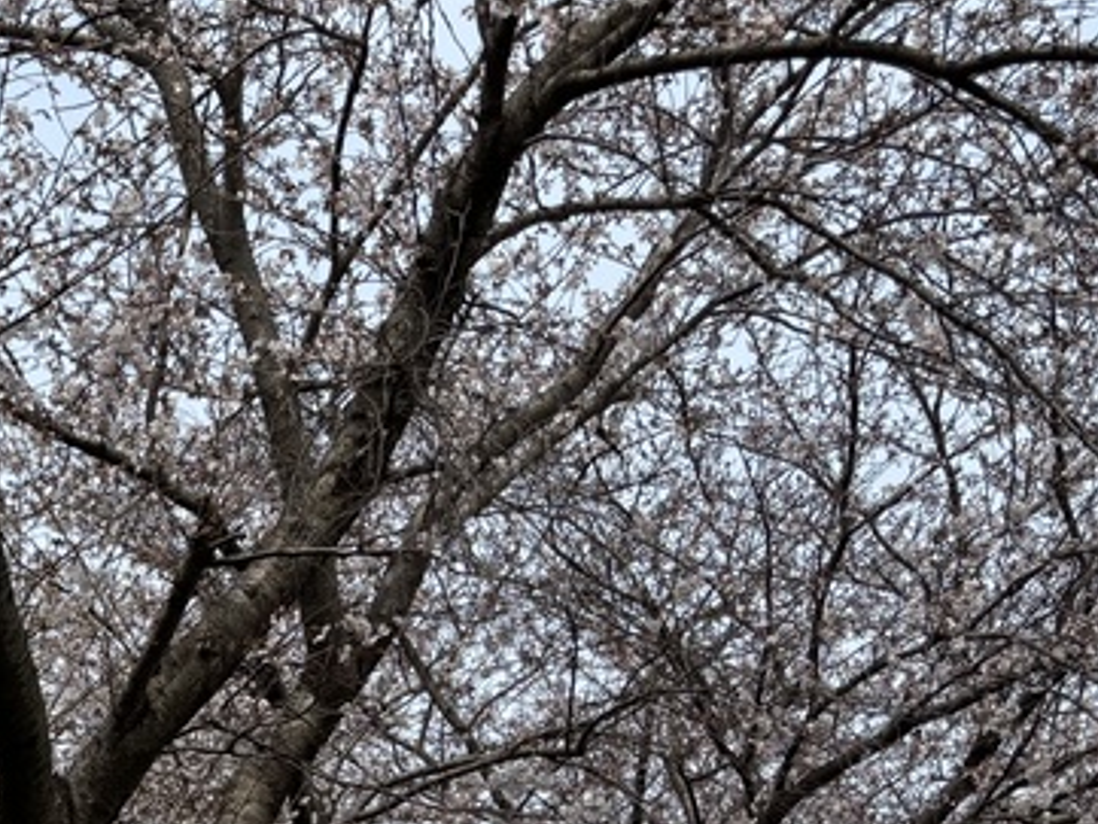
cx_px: -170
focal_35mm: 72
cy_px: 854
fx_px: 2285
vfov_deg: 19.7
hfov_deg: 24.8
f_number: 1.6
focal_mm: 5.96
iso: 50
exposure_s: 1/2778
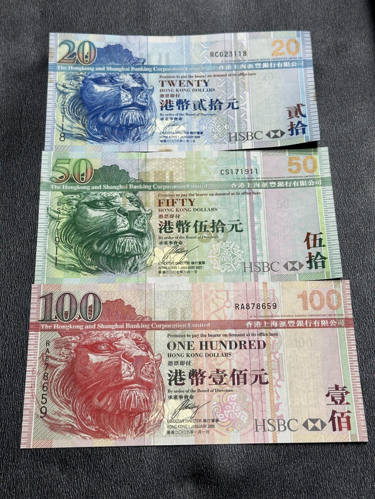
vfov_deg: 39.7
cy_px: 250
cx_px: 188
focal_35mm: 48
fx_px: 693
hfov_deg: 30.3
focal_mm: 6.86
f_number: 1.78
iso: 64
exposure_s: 1/50
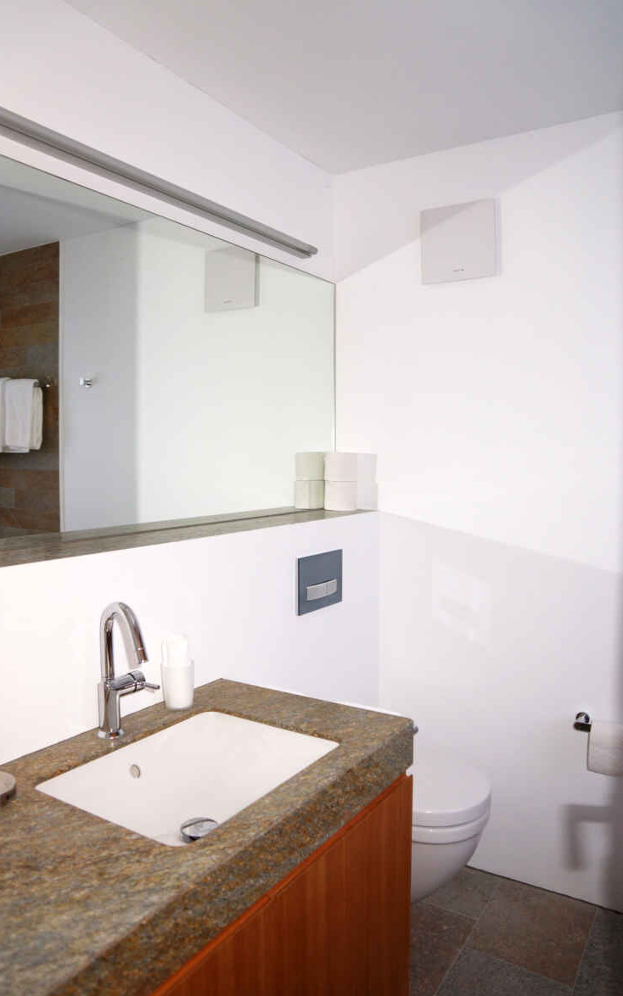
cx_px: 310
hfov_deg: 49.3
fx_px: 679
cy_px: 495
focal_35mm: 25
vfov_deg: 72.5
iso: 320
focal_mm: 16
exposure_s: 1/60
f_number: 2.8
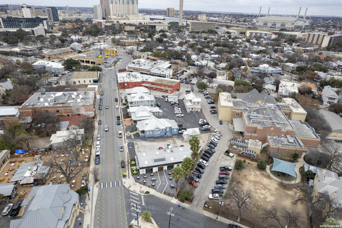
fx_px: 209
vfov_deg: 57.2
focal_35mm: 22
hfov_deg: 78.6
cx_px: 171
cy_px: 114
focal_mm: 8.38
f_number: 2.8
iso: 100
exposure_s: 1/320
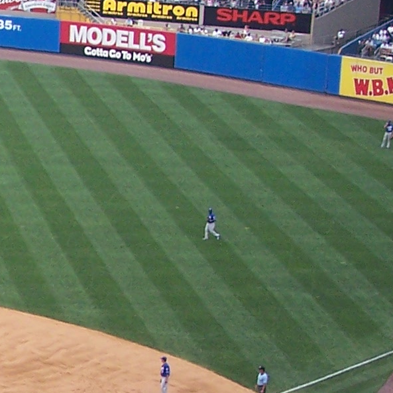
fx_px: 2132
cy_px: 294
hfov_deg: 9.7
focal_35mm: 166
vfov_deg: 10.5
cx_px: -431
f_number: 3.4
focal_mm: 8
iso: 100
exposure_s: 1/250
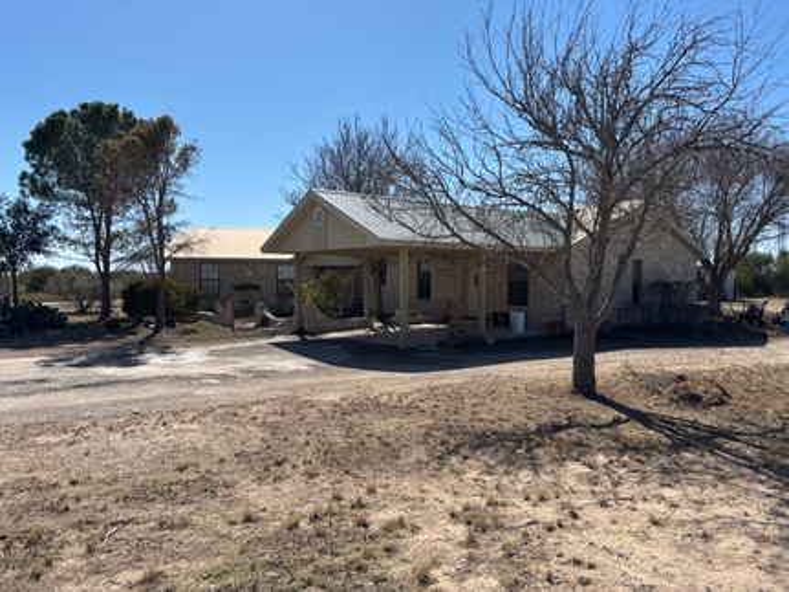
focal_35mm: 26
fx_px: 592
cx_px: 394
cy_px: 296
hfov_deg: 67.3
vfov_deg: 53.0
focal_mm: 5.96
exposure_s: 1/4255
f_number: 1.6
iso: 50
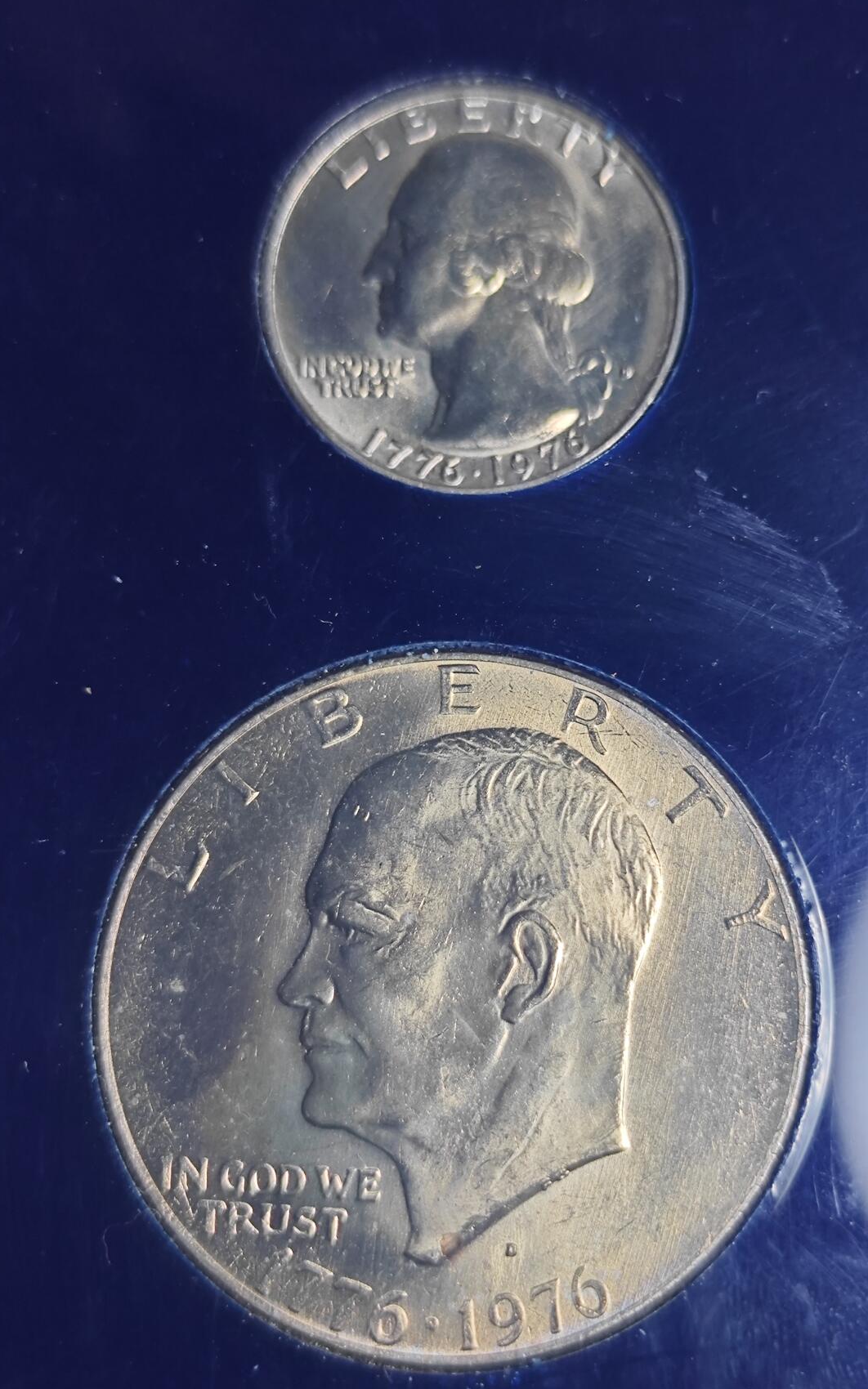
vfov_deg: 36.9
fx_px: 2082
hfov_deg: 23.5
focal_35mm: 55
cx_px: 518
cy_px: 714
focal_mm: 5.84
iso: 64
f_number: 1.6
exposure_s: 1/100
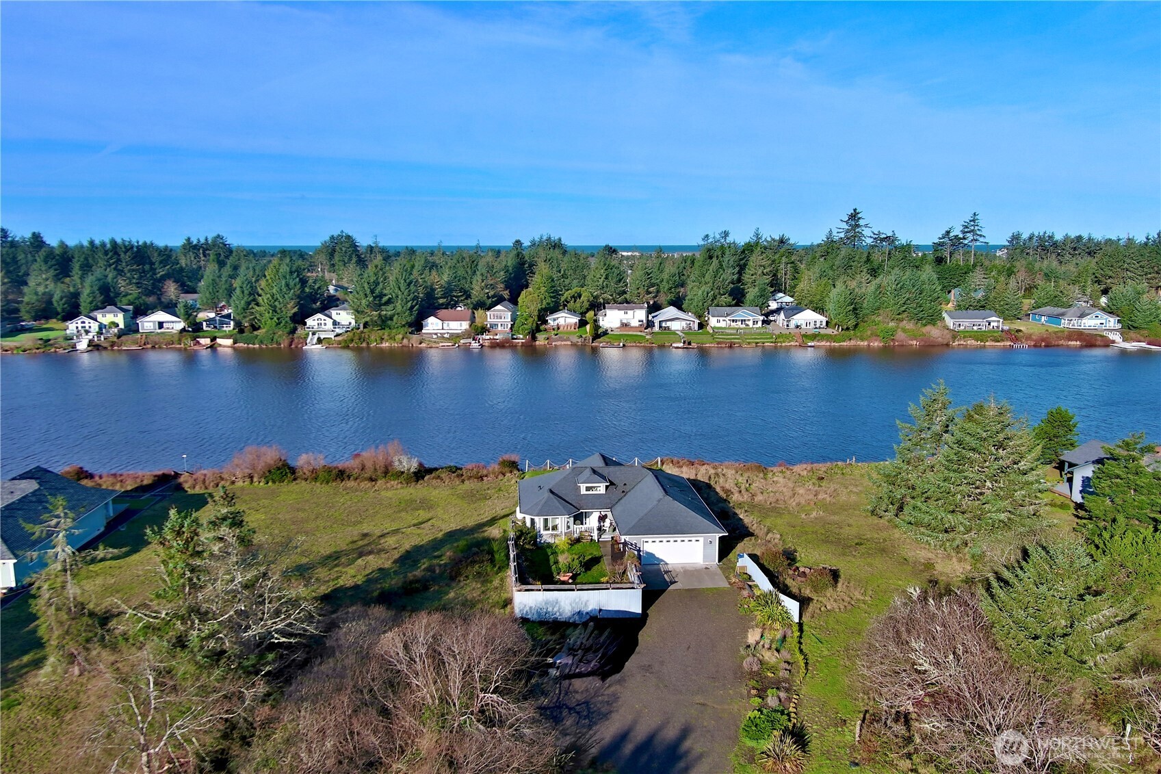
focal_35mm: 29
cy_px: 387
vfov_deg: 45.0
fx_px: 935
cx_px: 580
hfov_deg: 63.7
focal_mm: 10.57
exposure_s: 1/1441
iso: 100
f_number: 2.8
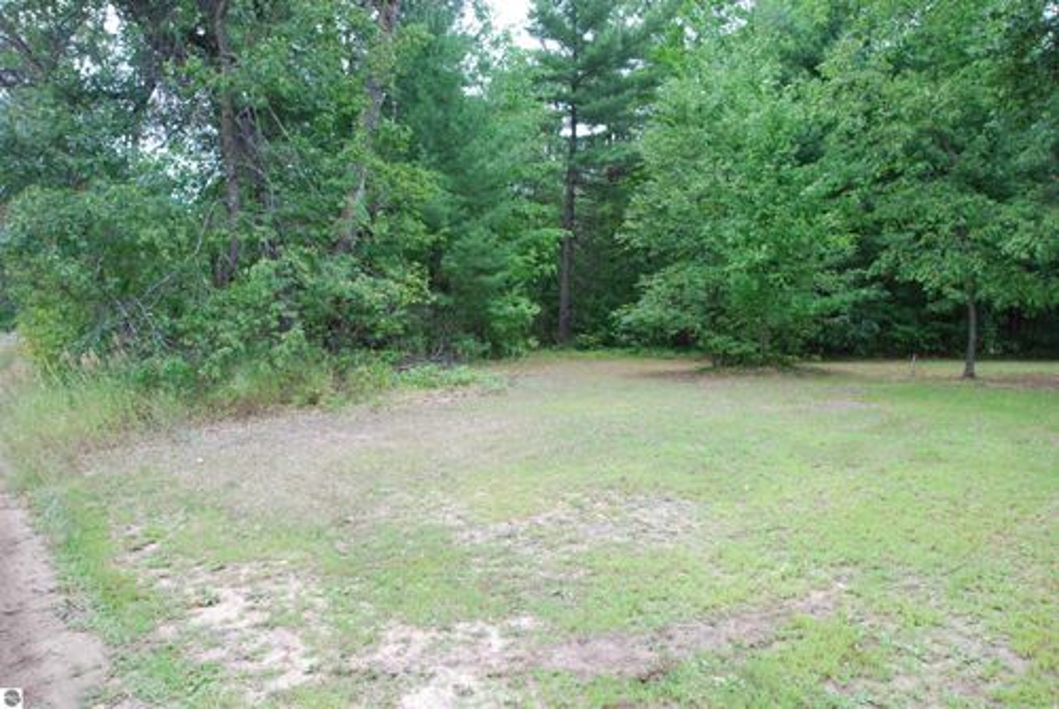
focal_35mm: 24
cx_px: 530
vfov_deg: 53.3
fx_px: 707
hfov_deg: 73.7
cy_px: 354
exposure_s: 1/80
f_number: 4.5
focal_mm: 16
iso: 200
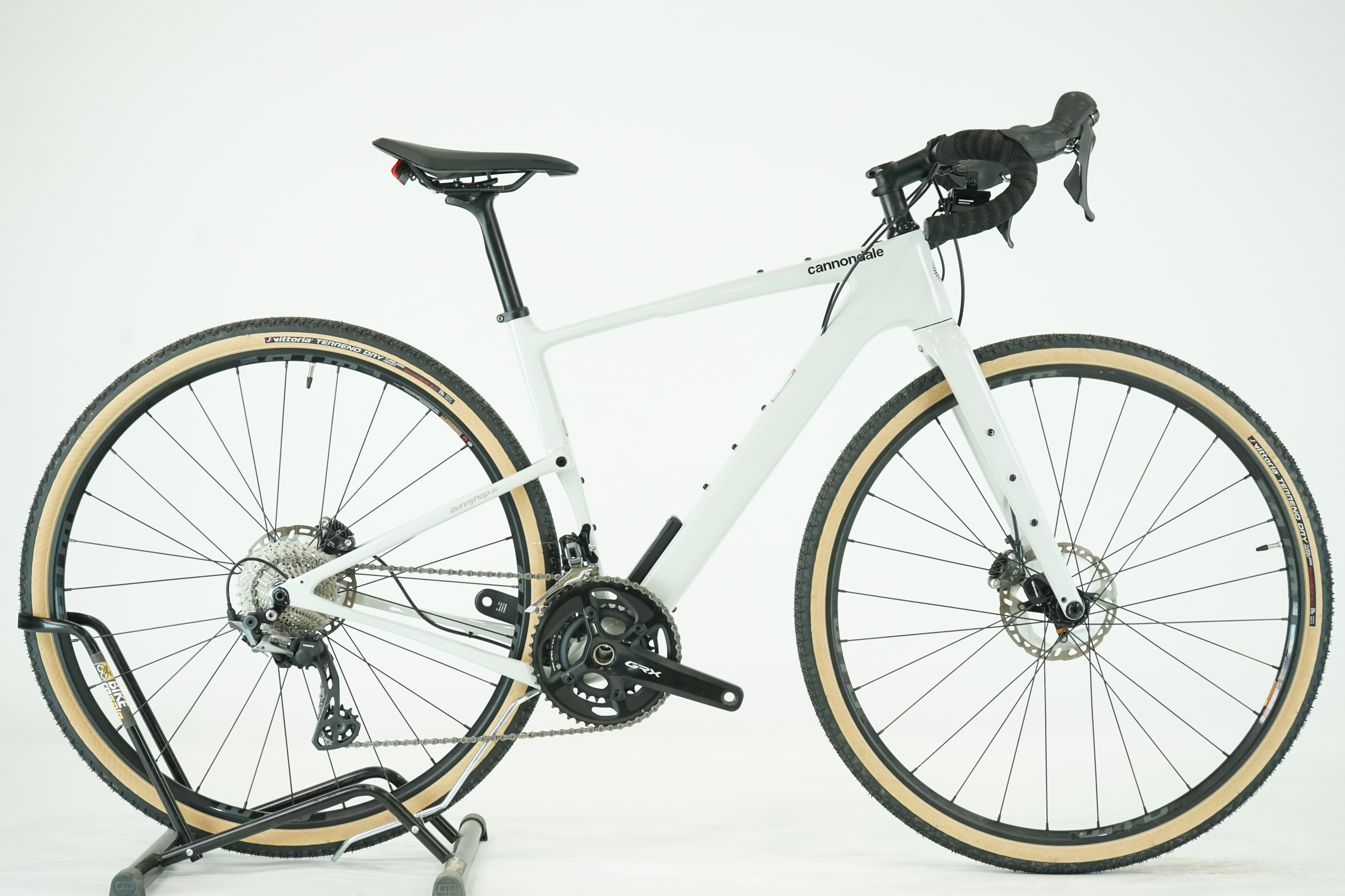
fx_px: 2241
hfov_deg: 33.4
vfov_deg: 22.6
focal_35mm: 60
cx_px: 672
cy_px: 448
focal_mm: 60
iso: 2500
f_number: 6.3
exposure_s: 1/200
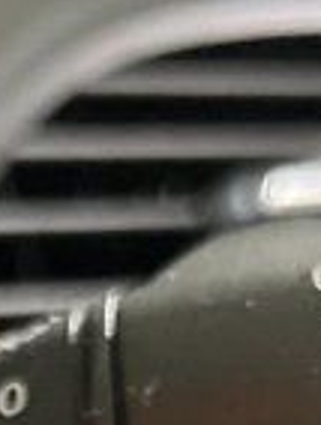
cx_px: -186
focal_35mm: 187
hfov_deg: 7.8
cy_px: 982
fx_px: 2305
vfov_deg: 9.5
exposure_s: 1/100
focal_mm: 5.1
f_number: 1.6
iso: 3200
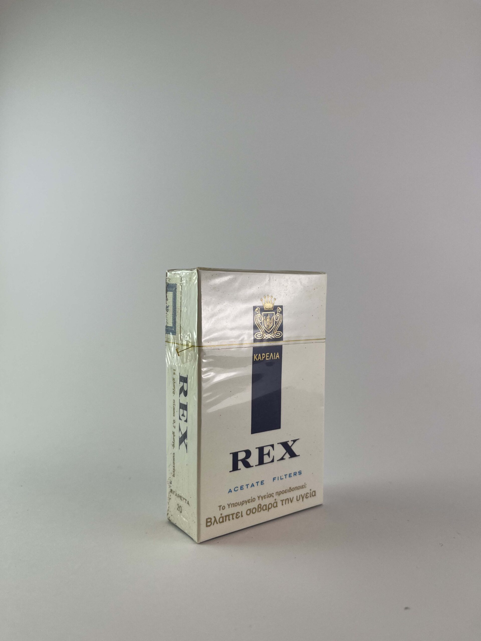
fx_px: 482
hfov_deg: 53.1
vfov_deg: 67.3
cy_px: 320
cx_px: 240
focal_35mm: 26
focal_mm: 5.1
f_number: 1.6
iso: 50
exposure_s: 1/473
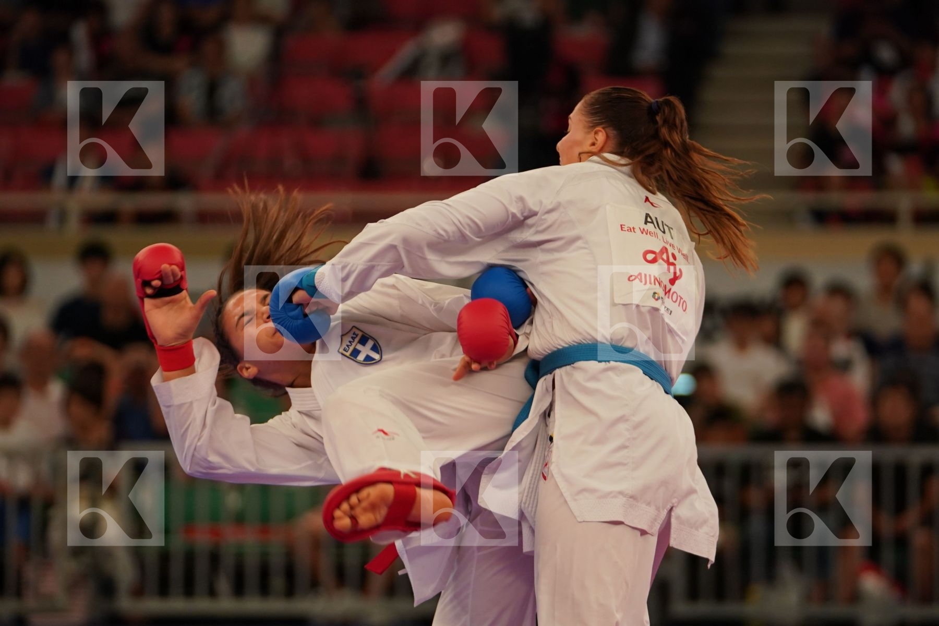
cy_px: 313
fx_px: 6207
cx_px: 470
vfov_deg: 5.8
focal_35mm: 238
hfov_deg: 8.7
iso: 1250
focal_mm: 159
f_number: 2.8
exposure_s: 1/1000
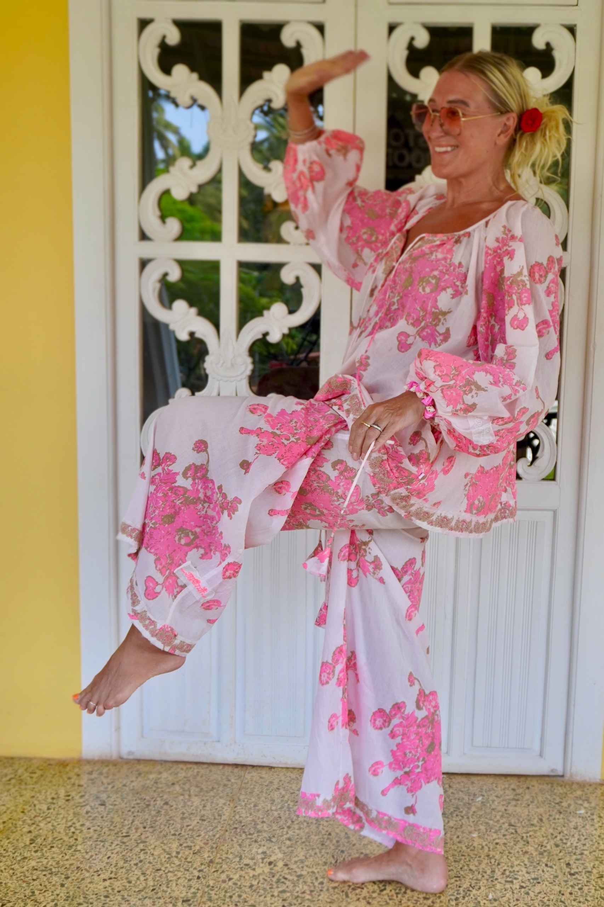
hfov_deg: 38.4
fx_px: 868
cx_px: 302
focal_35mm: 34
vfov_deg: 55.1
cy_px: 454
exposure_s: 1/160
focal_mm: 23
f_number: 4.5
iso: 250
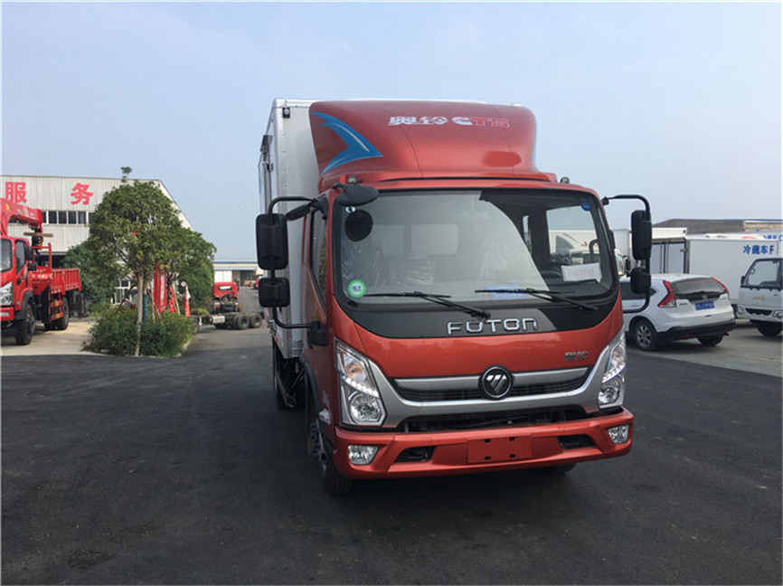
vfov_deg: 48.2
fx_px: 655
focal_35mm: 29
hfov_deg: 61.7
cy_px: 293
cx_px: 392
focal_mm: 4.15
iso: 25
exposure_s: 1/1131
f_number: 2.2
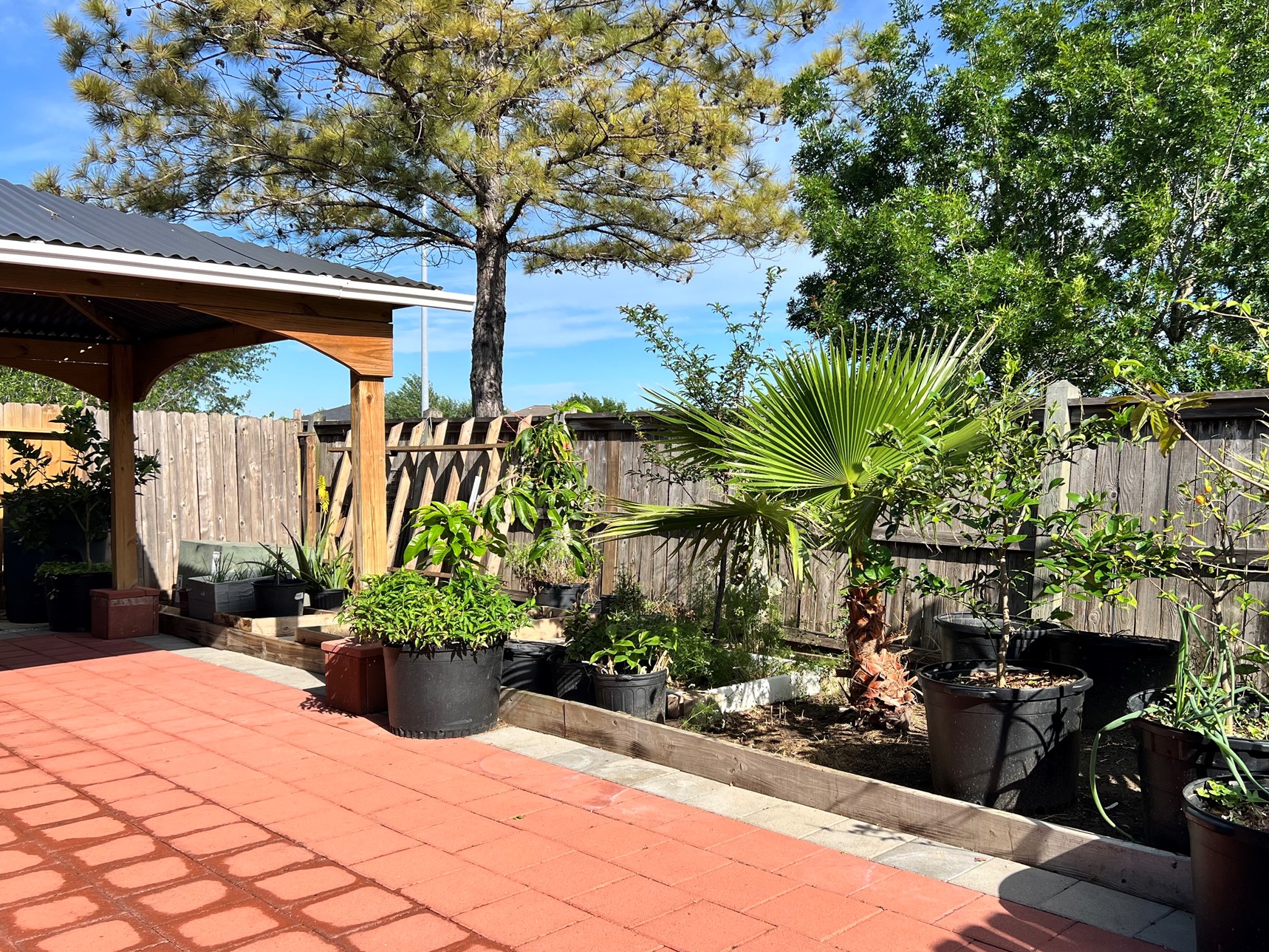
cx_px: 732
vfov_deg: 45.4
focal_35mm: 31
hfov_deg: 58.1
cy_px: 486
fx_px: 1136
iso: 50
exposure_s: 1/2994
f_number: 1.5
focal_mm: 5.7
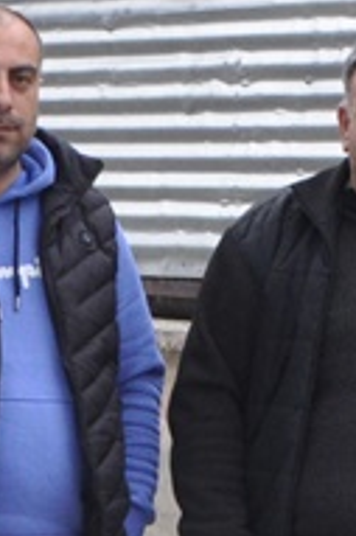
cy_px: 443
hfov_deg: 3.3
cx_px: 998
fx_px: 6063
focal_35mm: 408
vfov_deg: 5.1
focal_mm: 38
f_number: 4.8
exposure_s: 1/60
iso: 720
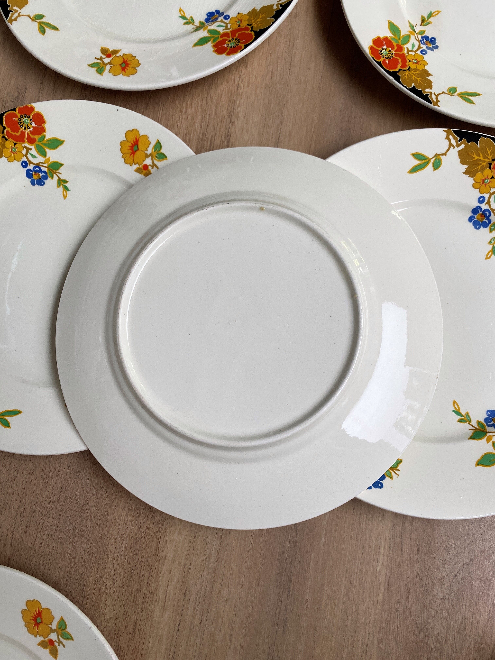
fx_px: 496
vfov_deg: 67.3
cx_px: 248
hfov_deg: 53.1
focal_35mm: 26
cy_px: 330
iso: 100
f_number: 1.8
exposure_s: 1/121
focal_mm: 4.25
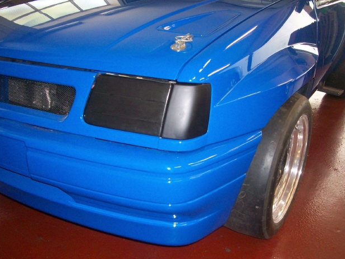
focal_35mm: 35
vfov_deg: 40.7
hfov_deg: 52.6
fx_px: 349
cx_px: 172
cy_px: 133
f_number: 2.8
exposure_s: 1/60
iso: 200
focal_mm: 5.7
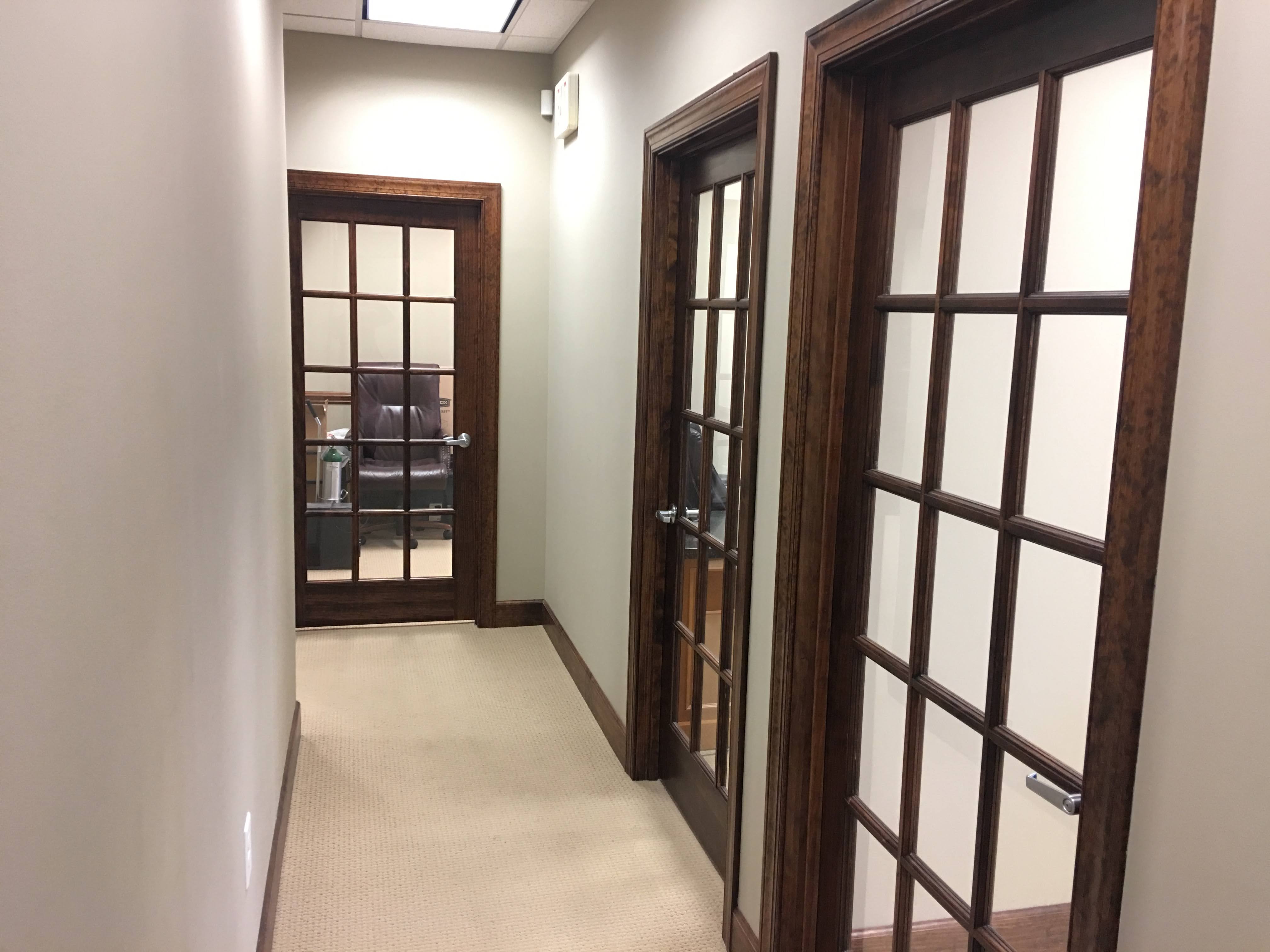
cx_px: 635
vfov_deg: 48.2
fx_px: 1064
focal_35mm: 29
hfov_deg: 61.7
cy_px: 476
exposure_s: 1/15
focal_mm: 4.15
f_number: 2.2
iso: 80
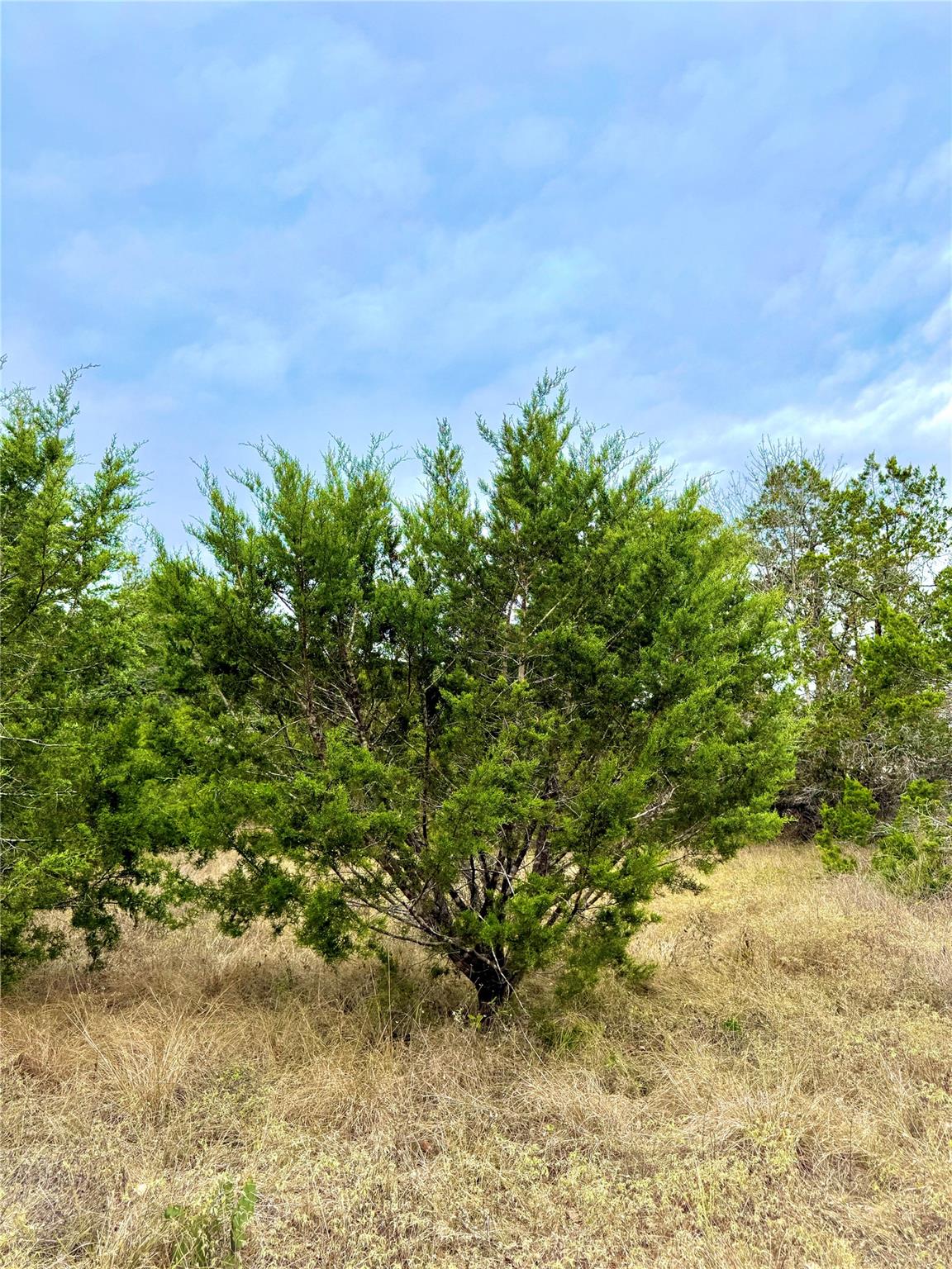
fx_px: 880
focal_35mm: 24
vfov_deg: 71.6
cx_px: 476
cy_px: 634
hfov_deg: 56.8
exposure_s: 1/2331
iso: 80
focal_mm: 6.76
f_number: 1.78
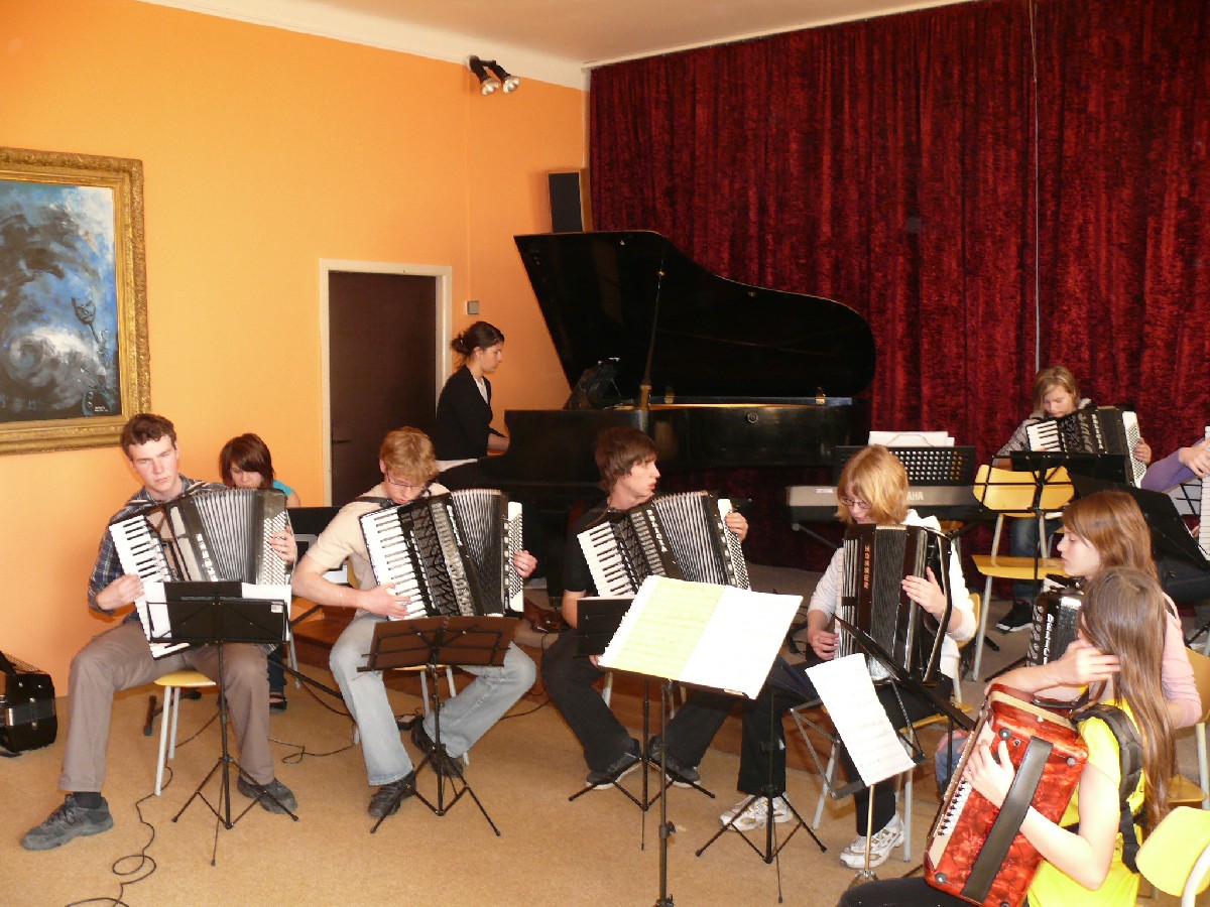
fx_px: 1223
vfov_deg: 40.7
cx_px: 605
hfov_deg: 52.6
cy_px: 454
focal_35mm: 35
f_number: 2.8
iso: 200
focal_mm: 7.4
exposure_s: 1/30
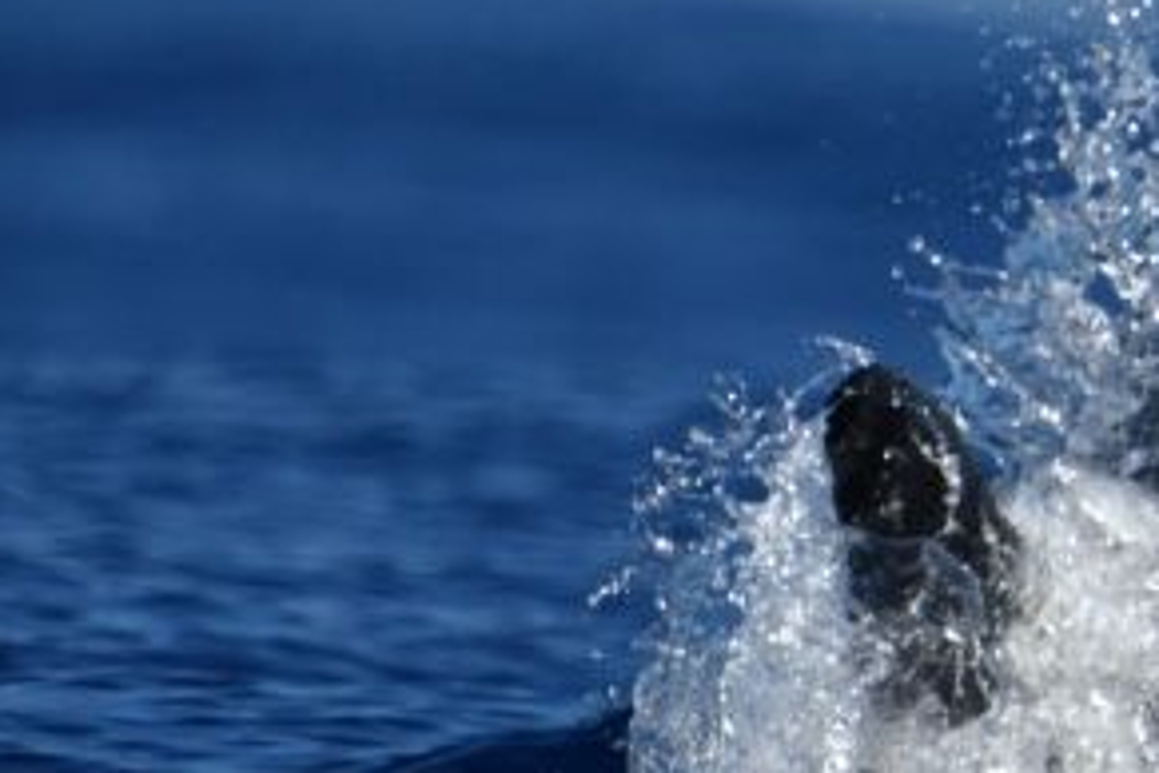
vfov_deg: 0.8
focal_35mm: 1647
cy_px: 213
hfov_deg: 1.3
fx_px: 53020
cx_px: 1362
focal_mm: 600
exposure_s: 1/8000
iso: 720
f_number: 6.3
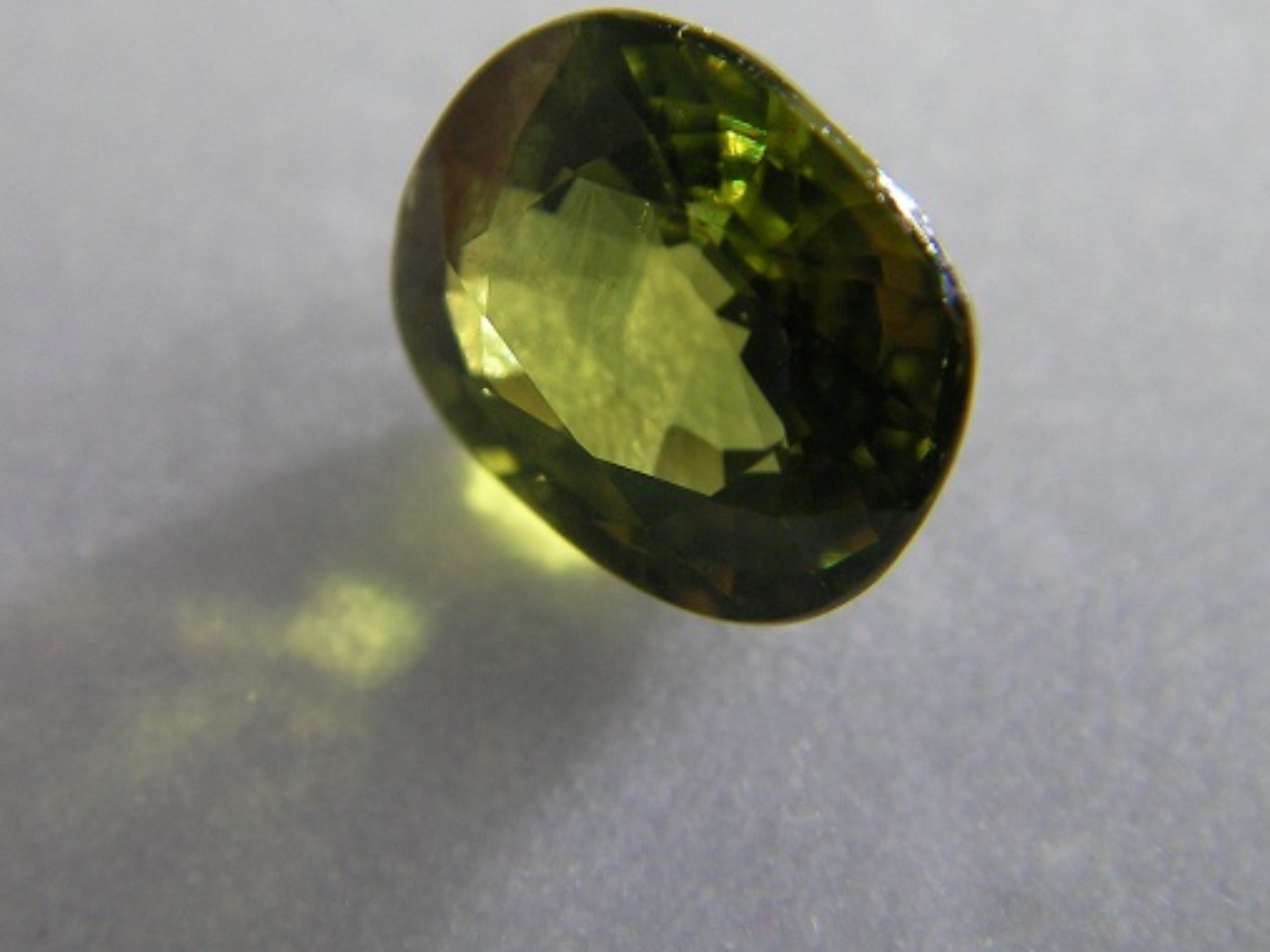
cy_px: 396
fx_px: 1871
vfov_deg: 28.5
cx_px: 564
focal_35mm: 51
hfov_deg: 37.5
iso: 100
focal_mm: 6.3
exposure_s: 1/10.4
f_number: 3.3
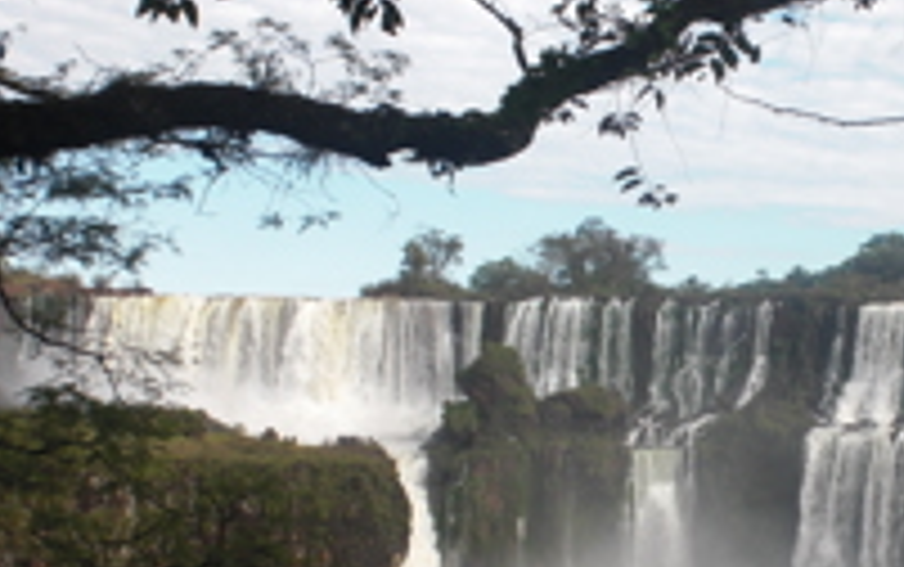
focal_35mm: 80
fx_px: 1973
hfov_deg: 25.0
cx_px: 832
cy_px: 500
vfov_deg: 16.2
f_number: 5.6
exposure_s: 1/200
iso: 64
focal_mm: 6.3
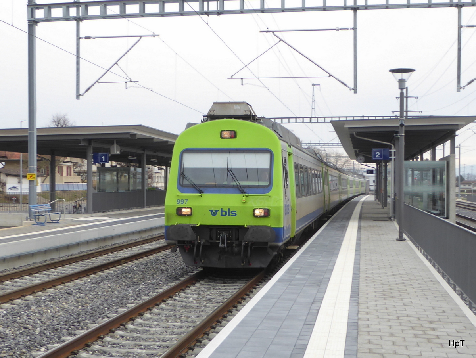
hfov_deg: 44.7
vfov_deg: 34.4
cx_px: 238
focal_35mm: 42
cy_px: 179
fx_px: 578
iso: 80
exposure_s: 1/160
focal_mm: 7.2
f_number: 3.8
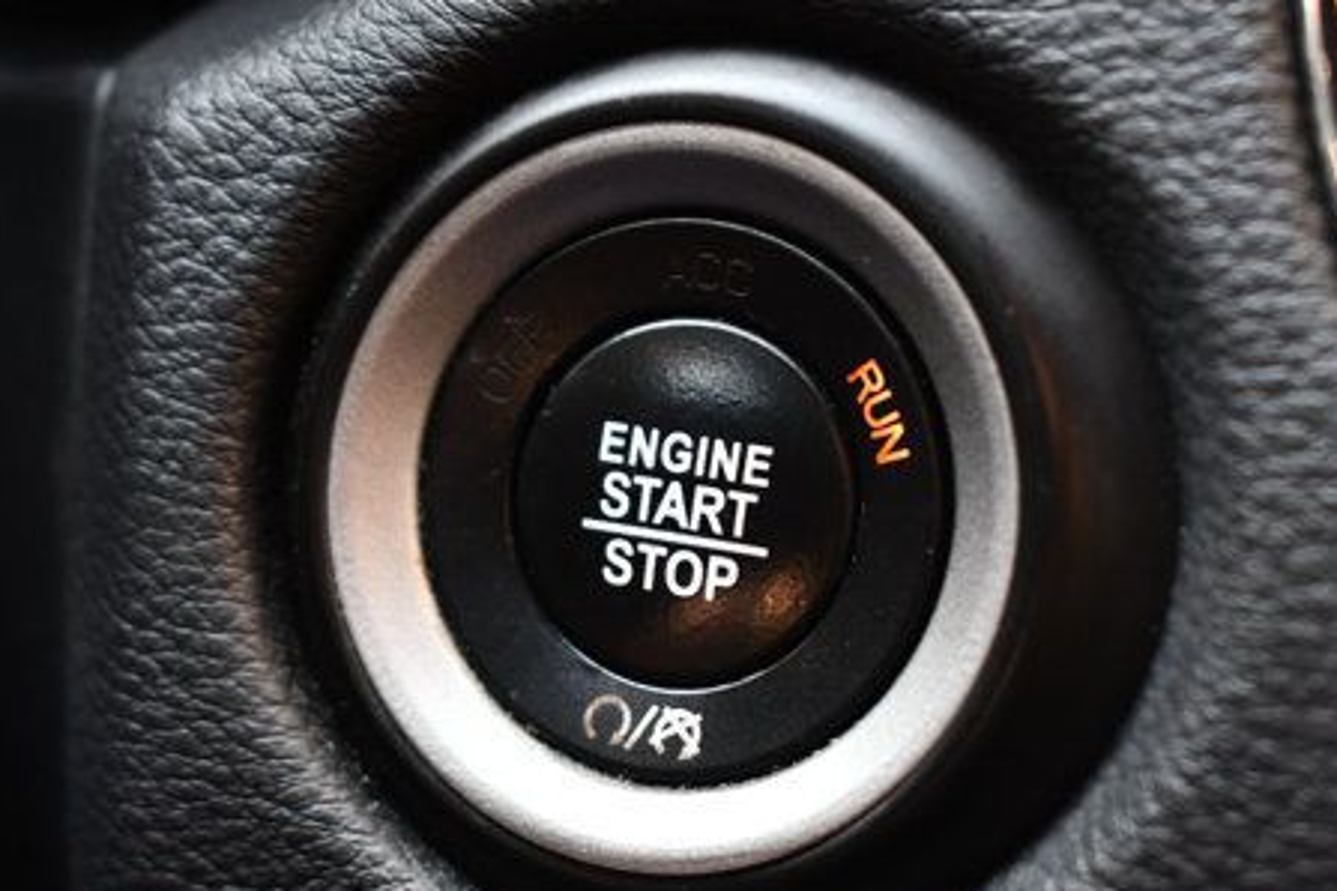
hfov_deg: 23.6
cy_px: 471
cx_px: 658
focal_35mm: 86
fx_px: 3194
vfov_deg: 15.9
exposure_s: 1/125
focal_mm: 40
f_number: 4.8
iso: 800
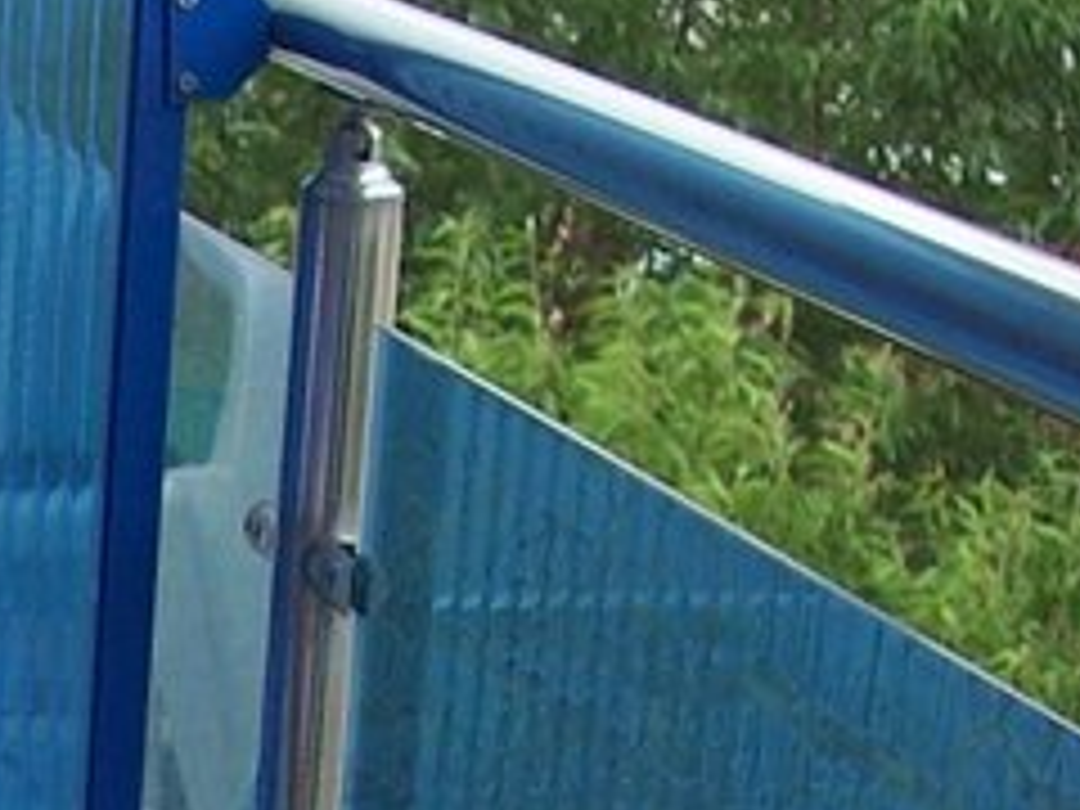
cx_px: -828
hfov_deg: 9.7
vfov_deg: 7.4
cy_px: 1476
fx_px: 6084
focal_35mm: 195
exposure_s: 1/180
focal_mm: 8
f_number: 3.4
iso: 100
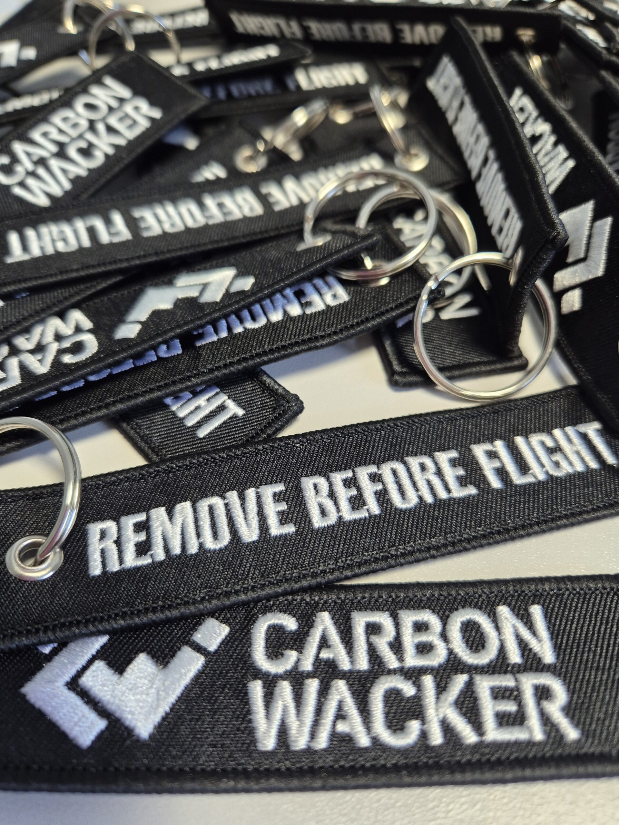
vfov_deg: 73.9
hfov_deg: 58.9
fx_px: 548
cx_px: 310
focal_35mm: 23
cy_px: 412
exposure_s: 1/100
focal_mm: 5.4
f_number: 1.8
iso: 160
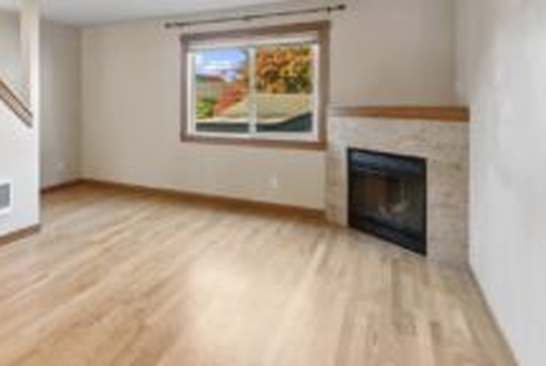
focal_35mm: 26
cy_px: 95
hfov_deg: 62.2
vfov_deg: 48.0
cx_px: 94
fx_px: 395
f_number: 8
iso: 200
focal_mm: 14
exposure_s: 1/30
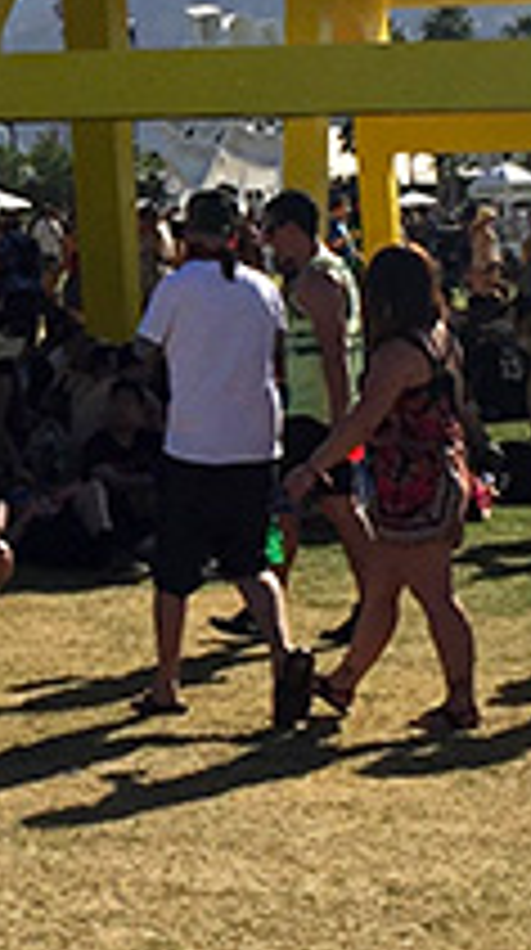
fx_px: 3520
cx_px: -166
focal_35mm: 140
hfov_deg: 8.5
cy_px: 272
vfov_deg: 15.3
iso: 32
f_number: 2.2
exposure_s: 1/3597
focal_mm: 4.15
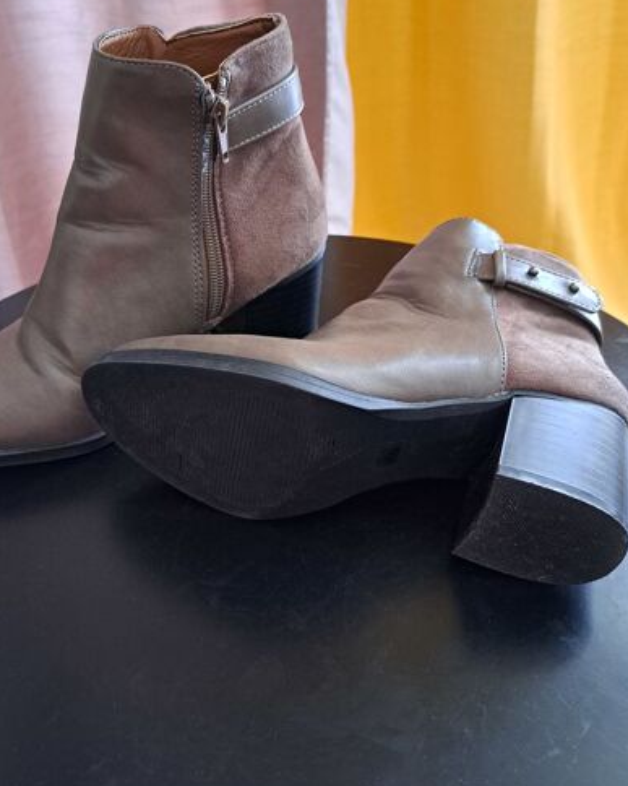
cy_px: 364
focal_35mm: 31
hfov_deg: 47.0
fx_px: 720
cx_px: 281
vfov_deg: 57.1
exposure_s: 1/25
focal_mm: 5.23
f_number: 1.8
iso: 500
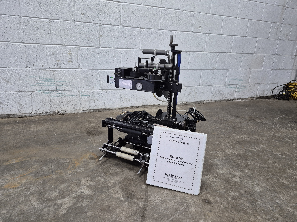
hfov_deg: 73.9
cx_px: 148
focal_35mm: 23
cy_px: 111
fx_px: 197
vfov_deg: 58.9
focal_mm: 5.4
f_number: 1.8
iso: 320
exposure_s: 1/120
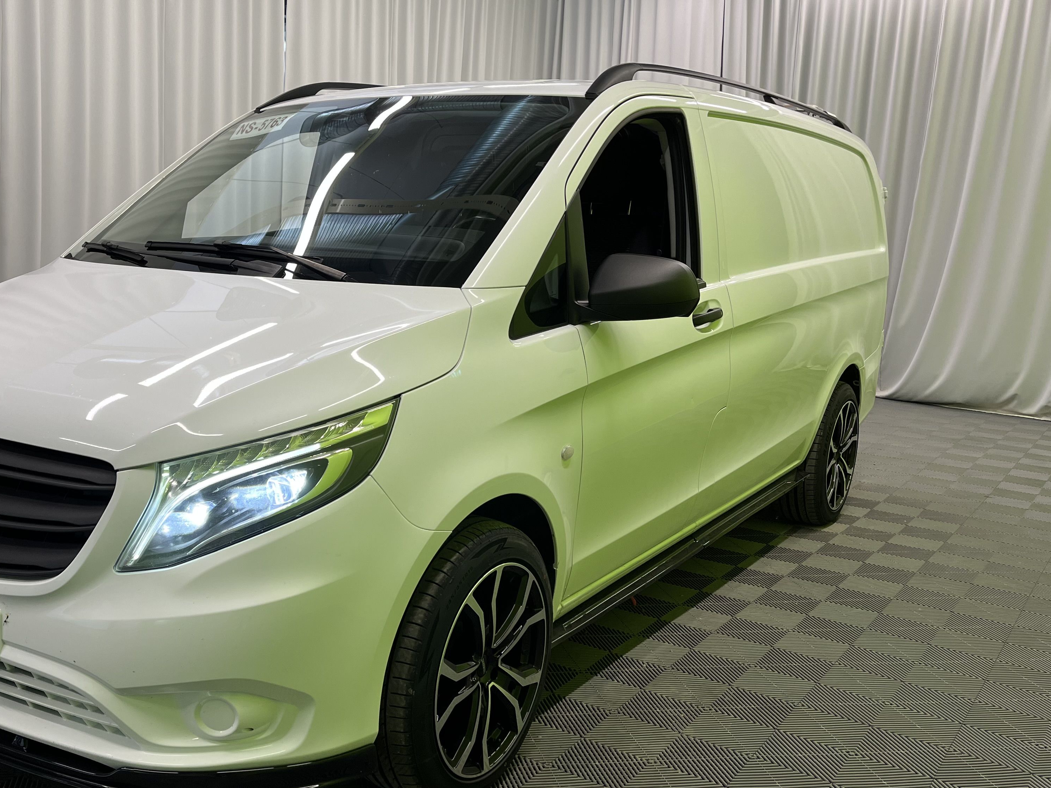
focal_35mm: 35
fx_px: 1063
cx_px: 361
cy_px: 417
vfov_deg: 40.7
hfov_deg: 51.8
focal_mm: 5.1
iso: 64
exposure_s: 1/100
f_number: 1.6
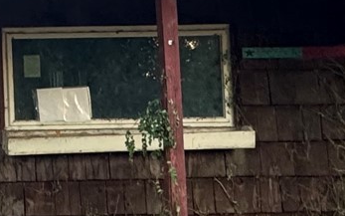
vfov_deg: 15.9
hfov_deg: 20.8
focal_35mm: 82
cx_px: -198
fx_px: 771
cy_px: 67
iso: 320
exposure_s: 1/63
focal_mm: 2.22
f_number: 2.2
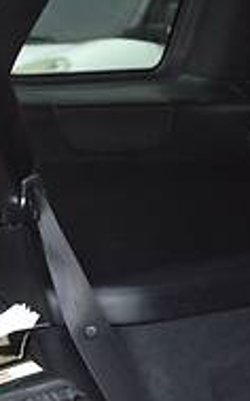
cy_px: 238
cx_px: 517
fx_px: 2116
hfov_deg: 6.5
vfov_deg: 10.8
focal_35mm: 194
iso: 400
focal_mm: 30
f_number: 5
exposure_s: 1/100
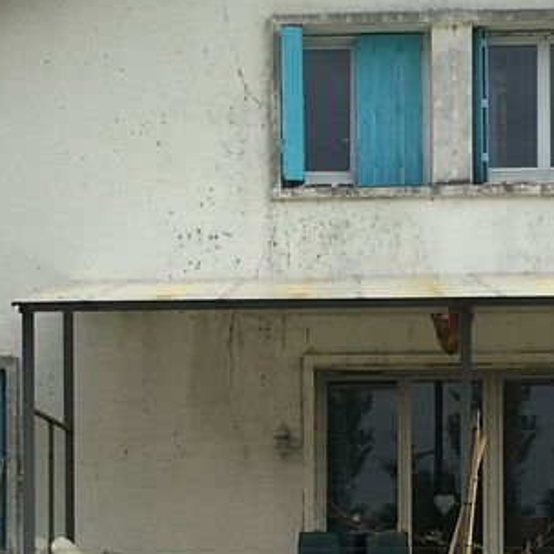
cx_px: 186
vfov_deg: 12.8
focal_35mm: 135
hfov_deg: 12.9
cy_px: 561
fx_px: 2444
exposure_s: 1/2198
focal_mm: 4.15
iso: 25
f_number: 2.2
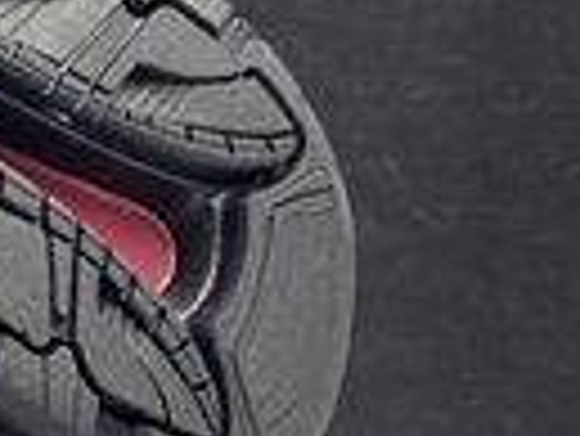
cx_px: -791
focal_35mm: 141
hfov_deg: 11.6
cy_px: 254
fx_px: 2365
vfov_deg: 10.5
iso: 80
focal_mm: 4.25
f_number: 1.8
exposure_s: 1/100
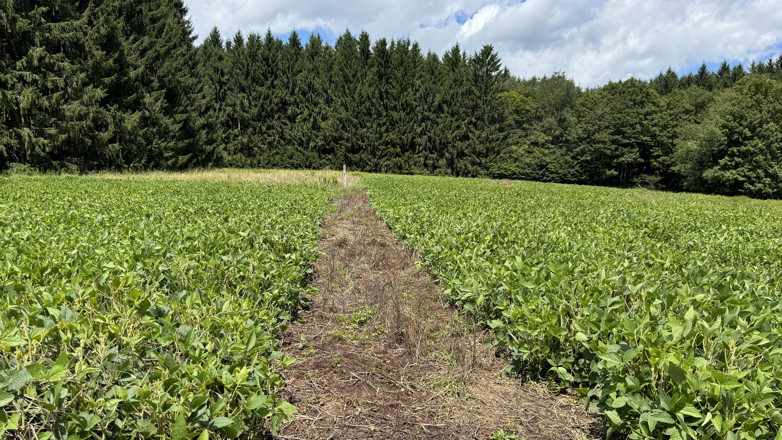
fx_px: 622
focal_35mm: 30
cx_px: 400
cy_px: 279
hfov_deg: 64.3
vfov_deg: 38.7
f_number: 1.78
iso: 80
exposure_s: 1/2959
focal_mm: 6.76
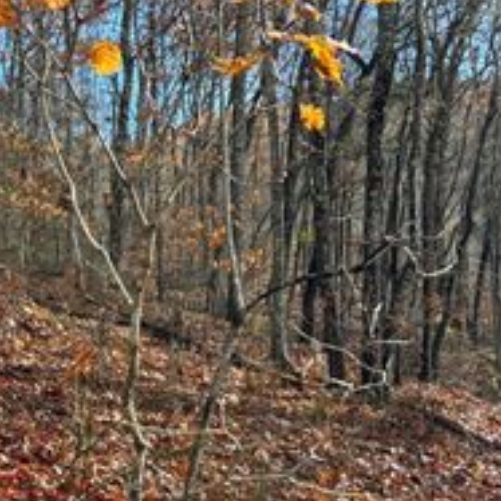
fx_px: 868
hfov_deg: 31.6
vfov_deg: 32.1
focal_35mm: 53
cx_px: 123
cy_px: 296
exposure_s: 1/584
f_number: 1.6
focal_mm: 5.96
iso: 50
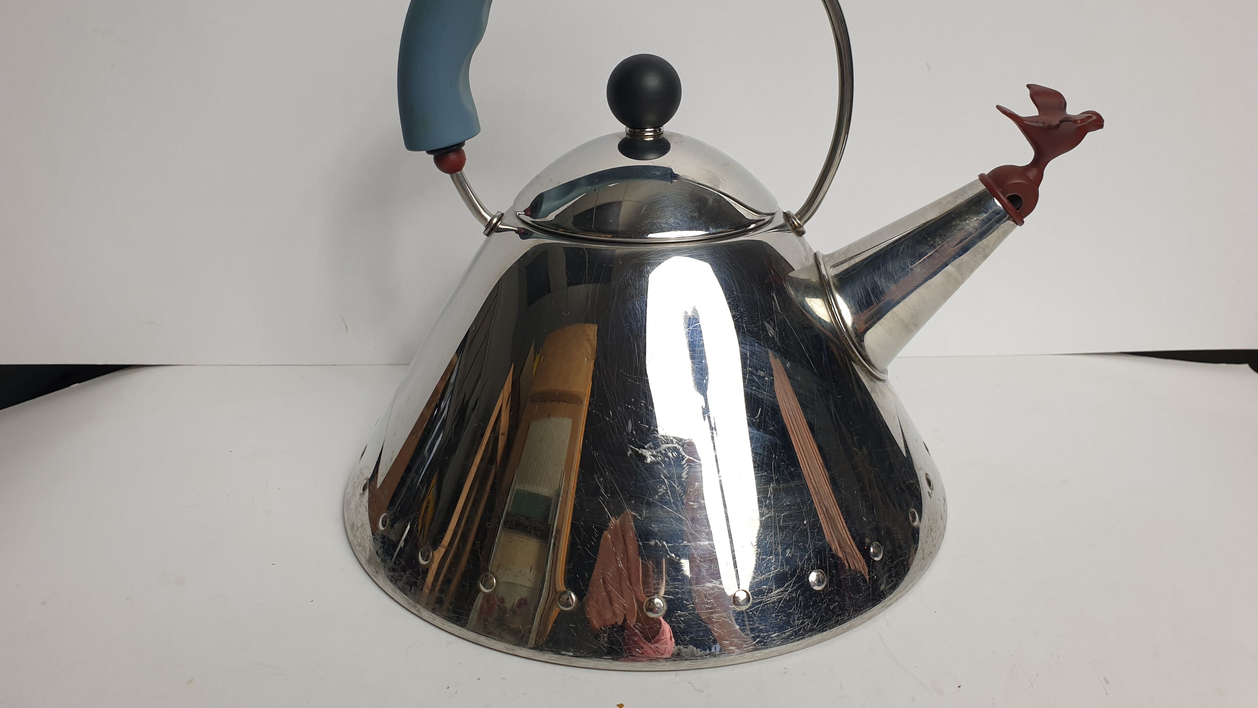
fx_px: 967
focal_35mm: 29
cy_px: 256
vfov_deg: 39.8
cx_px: 616
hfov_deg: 66.1
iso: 64
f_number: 2.4
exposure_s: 1/100
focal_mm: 4.3
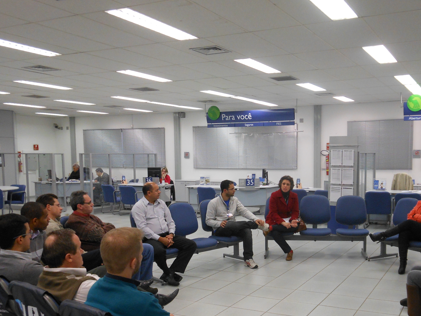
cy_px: 183
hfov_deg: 48.4
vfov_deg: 37.6
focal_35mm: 38
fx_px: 462
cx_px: 269
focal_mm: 5.2
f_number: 3.3
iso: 250
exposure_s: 1/30
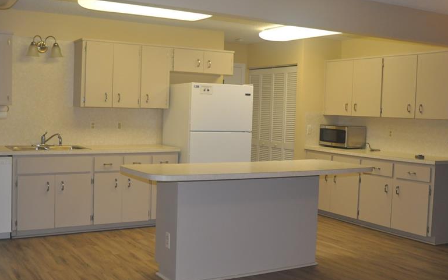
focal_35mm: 43
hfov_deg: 46.3
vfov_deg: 30.1
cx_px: 184
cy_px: 141
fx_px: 521
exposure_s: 1/60
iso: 800
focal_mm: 21
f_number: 3.8
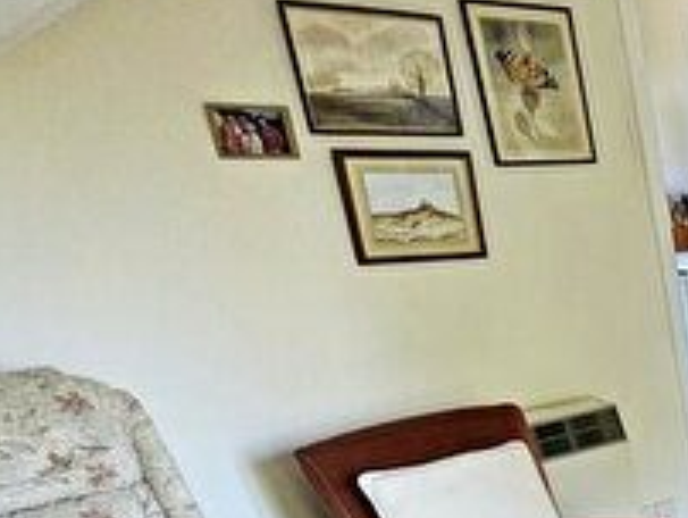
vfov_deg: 29.1
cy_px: 571
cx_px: 1073
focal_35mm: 45
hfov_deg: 26.9
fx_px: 895
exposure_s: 1/50
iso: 400
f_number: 2.2
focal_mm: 2.2
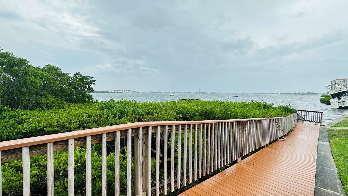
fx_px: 148
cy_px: 97
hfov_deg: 99.4
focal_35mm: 16
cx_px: 174
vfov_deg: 67.1
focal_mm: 2.22
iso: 50
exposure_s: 1/1043
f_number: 2.2
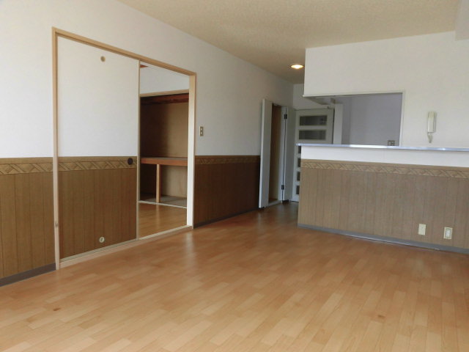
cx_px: 234
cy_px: 176
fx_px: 325
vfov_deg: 56.8
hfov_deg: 71.6
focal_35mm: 24
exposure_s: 1/60
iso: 100
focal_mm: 4.3
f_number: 3.1
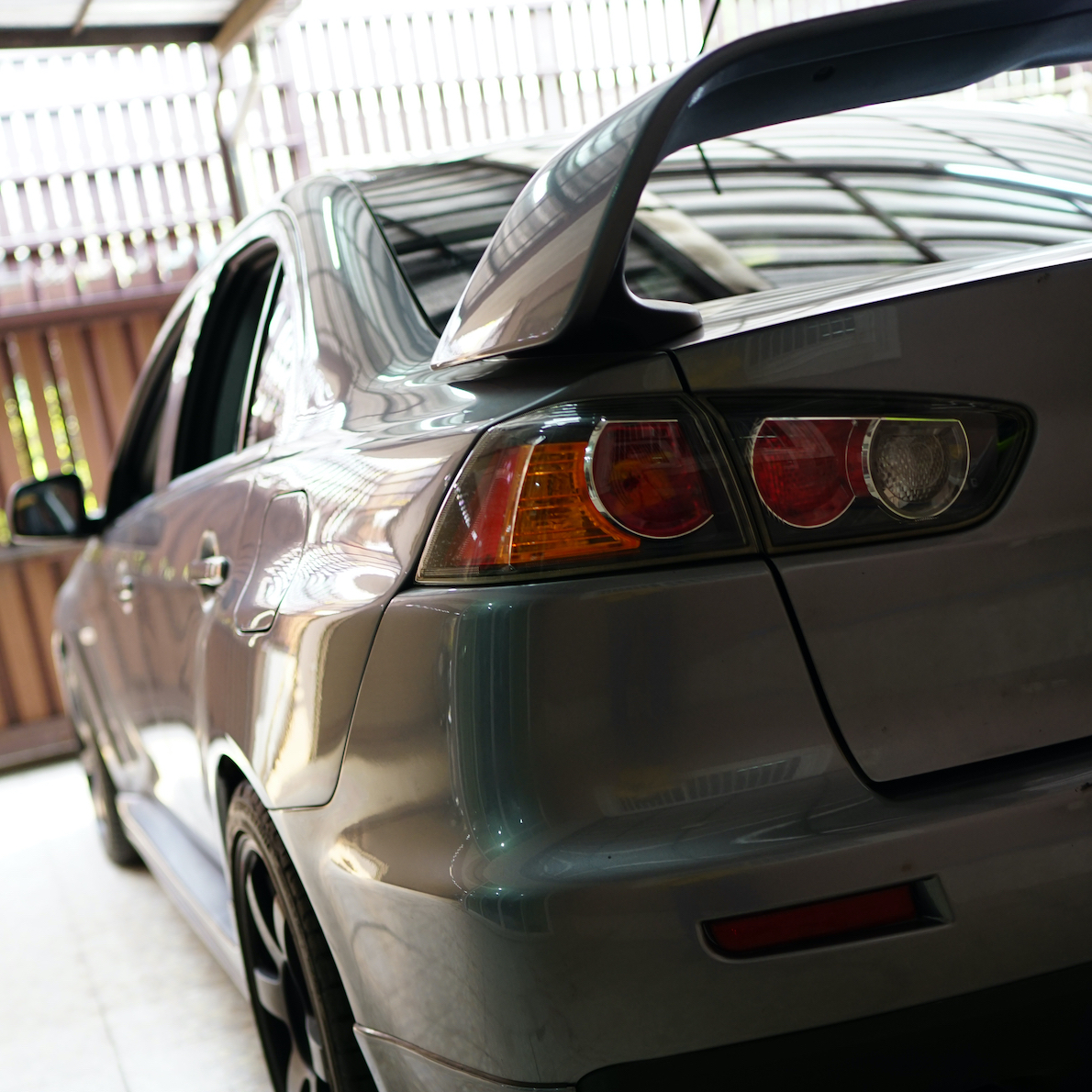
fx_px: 1606
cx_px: 549
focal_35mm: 45
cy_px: 812
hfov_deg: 37.6
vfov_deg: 36.7
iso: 500
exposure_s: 1/60
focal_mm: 35
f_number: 2
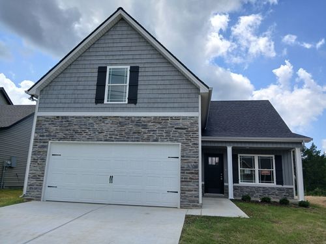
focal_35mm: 26
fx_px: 245
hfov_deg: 67.3
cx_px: 163
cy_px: 122
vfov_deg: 53.1
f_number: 1.8
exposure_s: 1/611
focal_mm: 3.98
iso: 20
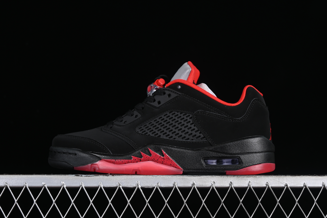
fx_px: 681
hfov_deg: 27.0
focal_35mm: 75
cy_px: 109
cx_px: 164
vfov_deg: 18.2
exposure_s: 1/50
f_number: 6.3
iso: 160
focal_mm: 50
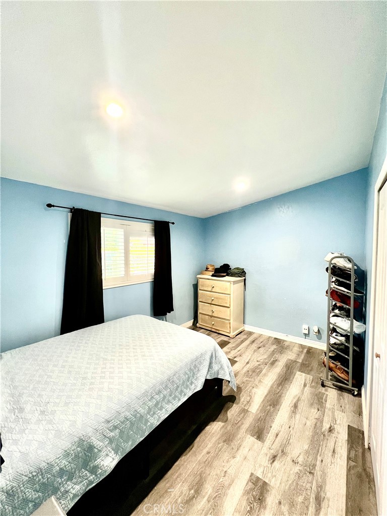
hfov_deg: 89.9
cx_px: 194
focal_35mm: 13
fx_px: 194
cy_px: 258
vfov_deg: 106.2
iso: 320
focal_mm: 1.57
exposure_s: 1/60
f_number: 1.8
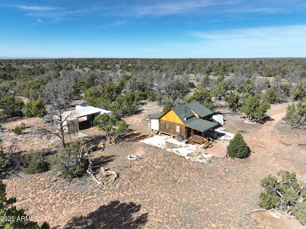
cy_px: 114
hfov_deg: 71.6
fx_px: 212
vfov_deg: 56.8
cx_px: 153
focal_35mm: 24
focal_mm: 12.29
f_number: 3.2
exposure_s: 1/2000
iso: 100
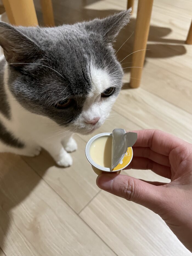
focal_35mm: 26
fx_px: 192
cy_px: 128
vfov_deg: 67.3
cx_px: 96
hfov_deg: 53.1
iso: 400
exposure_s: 1/60
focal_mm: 4.2
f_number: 1.6
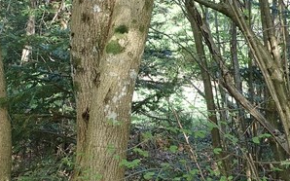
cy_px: 0
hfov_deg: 24.8
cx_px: 57
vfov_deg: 15.6
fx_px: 648
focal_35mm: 82
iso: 100
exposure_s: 1/100
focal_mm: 5.5
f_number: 2.3
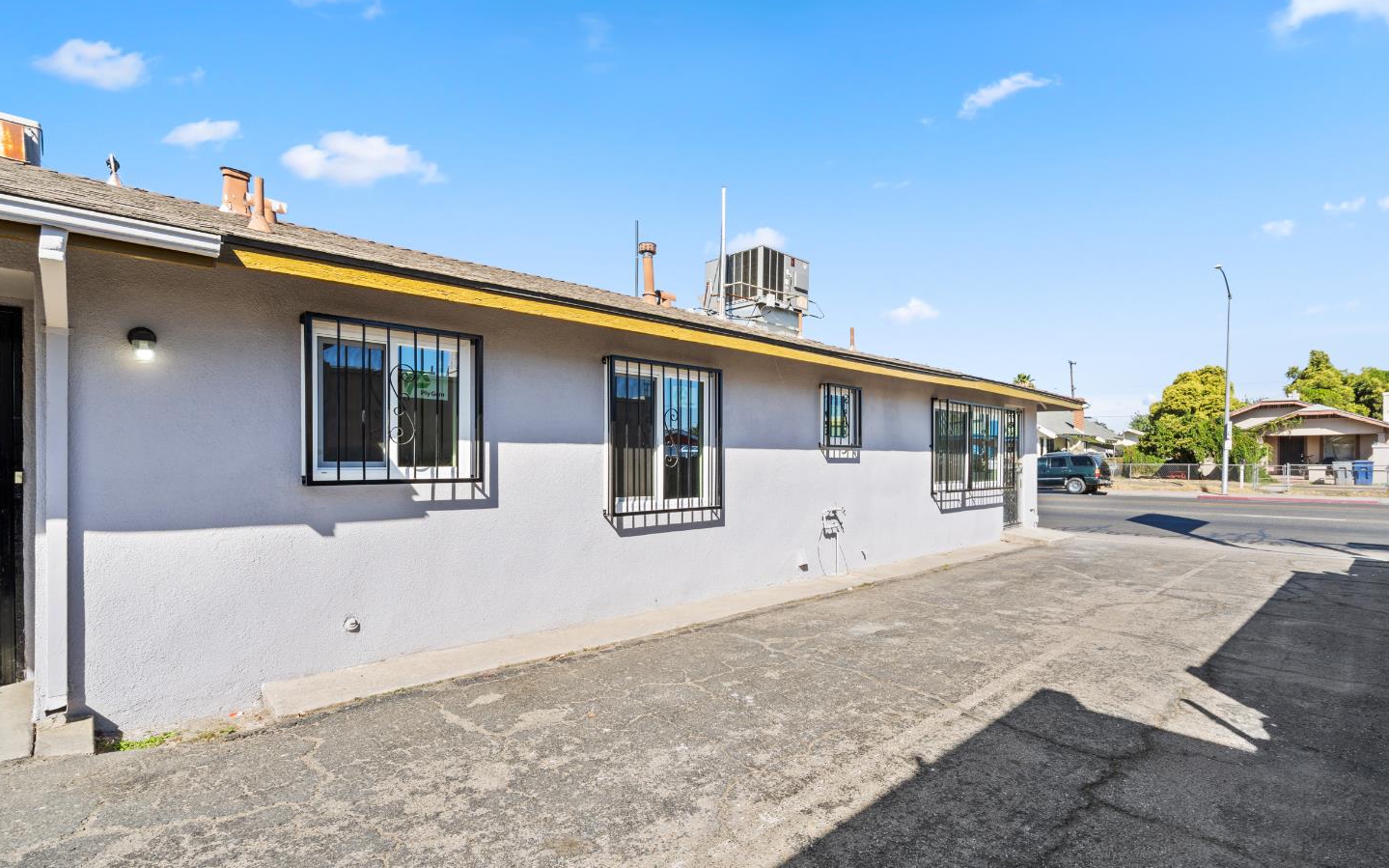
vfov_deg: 67.9
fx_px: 643
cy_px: 470
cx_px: 720
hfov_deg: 94.3
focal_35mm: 17
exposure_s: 1/30
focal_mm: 16
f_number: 11
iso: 100
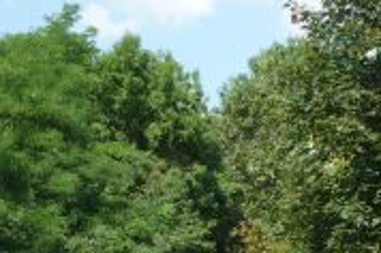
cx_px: 199
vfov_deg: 14.9
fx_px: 951
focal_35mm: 90
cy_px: 242
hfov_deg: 22.7
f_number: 4.5
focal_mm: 5.2
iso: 100
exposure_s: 1/400
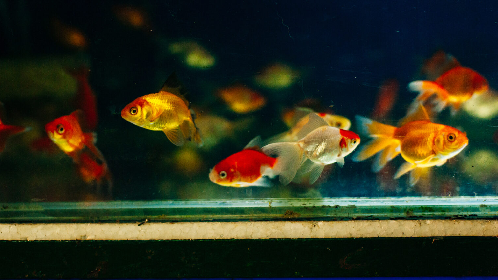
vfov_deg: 22.6
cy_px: 113
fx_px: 700
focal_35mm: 53
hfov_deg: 39.2
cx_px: 248
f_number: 2.8
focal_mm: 50
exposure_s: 1/500
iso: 1000
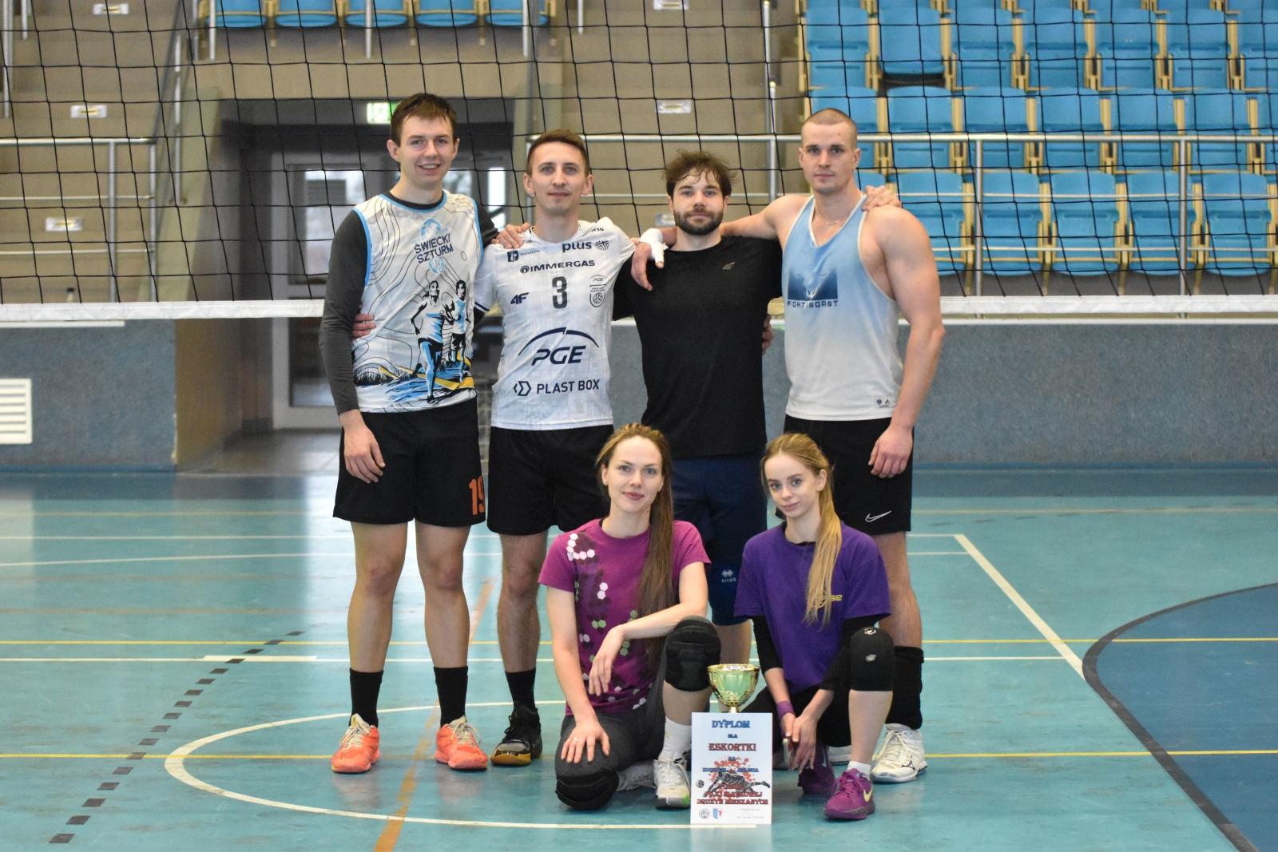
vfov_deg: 13.0
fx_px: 3728
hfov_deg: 19.5
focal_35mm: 105
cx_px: 639
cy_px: 426
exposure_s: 1/1250
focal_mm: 70
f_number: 2.8
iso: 5000
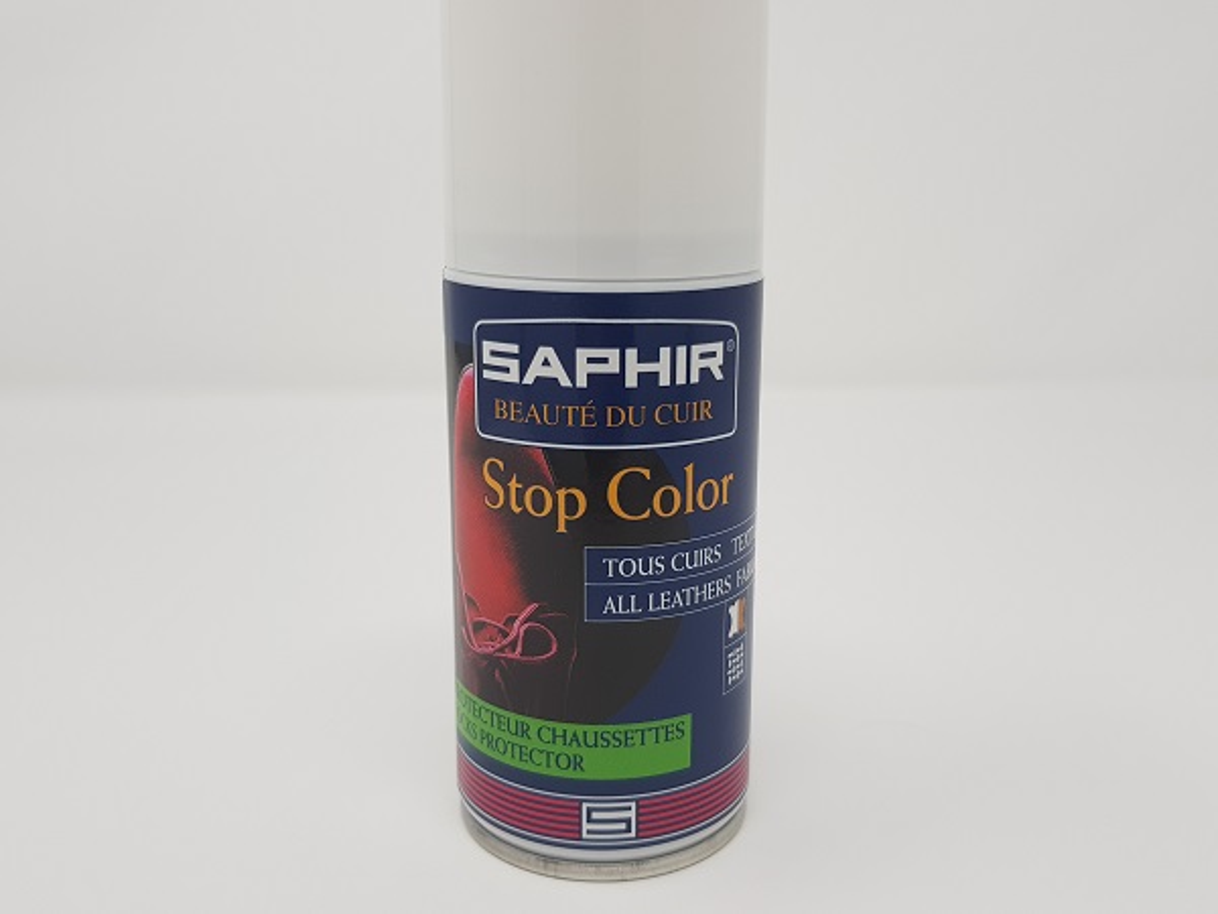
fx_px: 915
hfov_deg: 67.3
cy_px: 457
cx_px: 609
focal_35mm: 26
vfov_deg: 53.1
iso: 40
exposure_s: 1/233
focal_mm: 4.2
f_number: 1.7
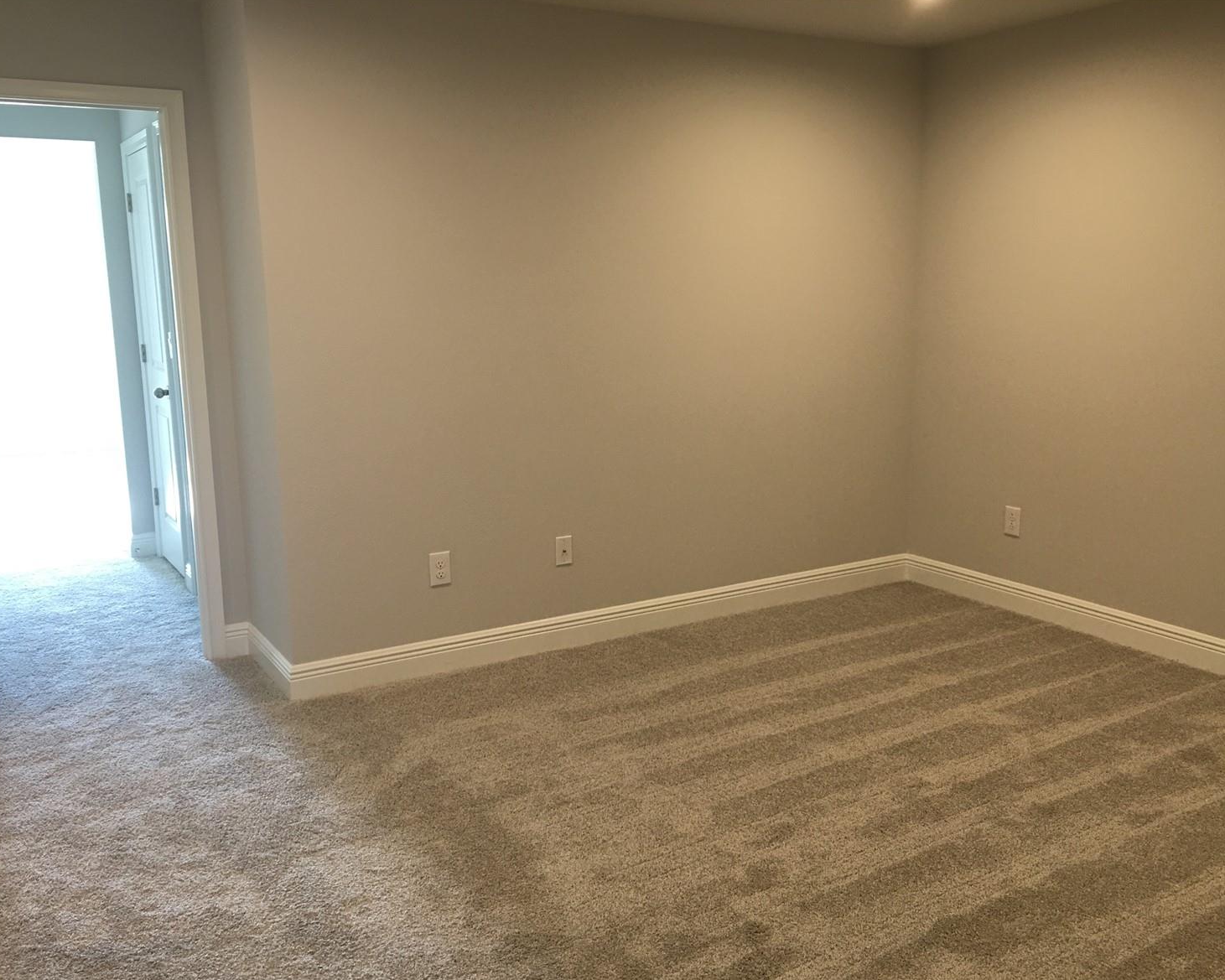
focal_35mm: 31
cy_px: 498
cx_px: 650
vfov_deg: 47.1
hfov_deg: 57.1
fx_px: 1124
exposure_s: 1/15
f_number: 2.2
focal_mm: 4.15
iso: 40
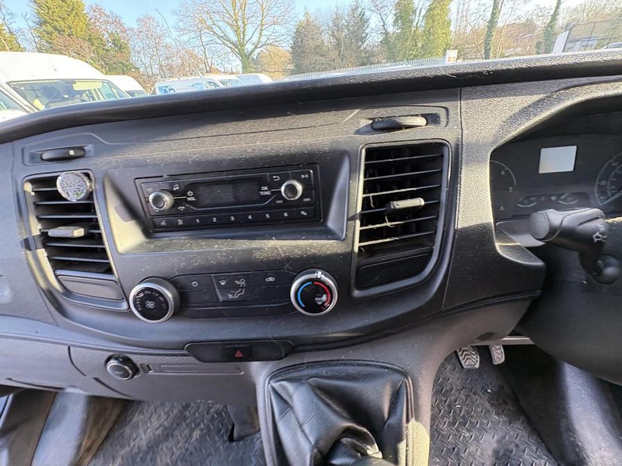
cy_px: 233
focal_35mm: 14
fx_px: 252
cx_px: 311
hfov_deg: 102.1
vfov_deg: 85.7
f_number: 2.2
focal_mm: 2.22
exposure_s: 1/61
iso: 200
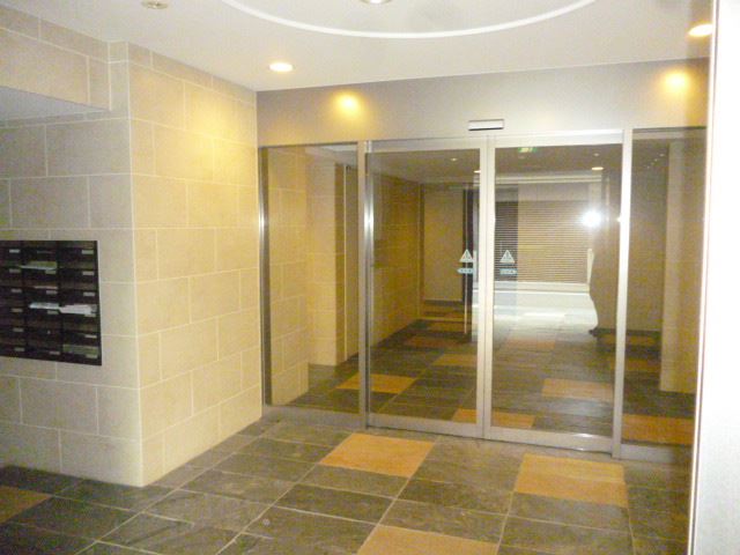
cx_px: 370
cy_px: 278
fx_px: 599
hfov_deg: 63.4
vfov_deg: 49.7
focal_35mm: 28
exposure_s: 1/60
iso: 1600
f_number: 3.1
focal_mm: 5
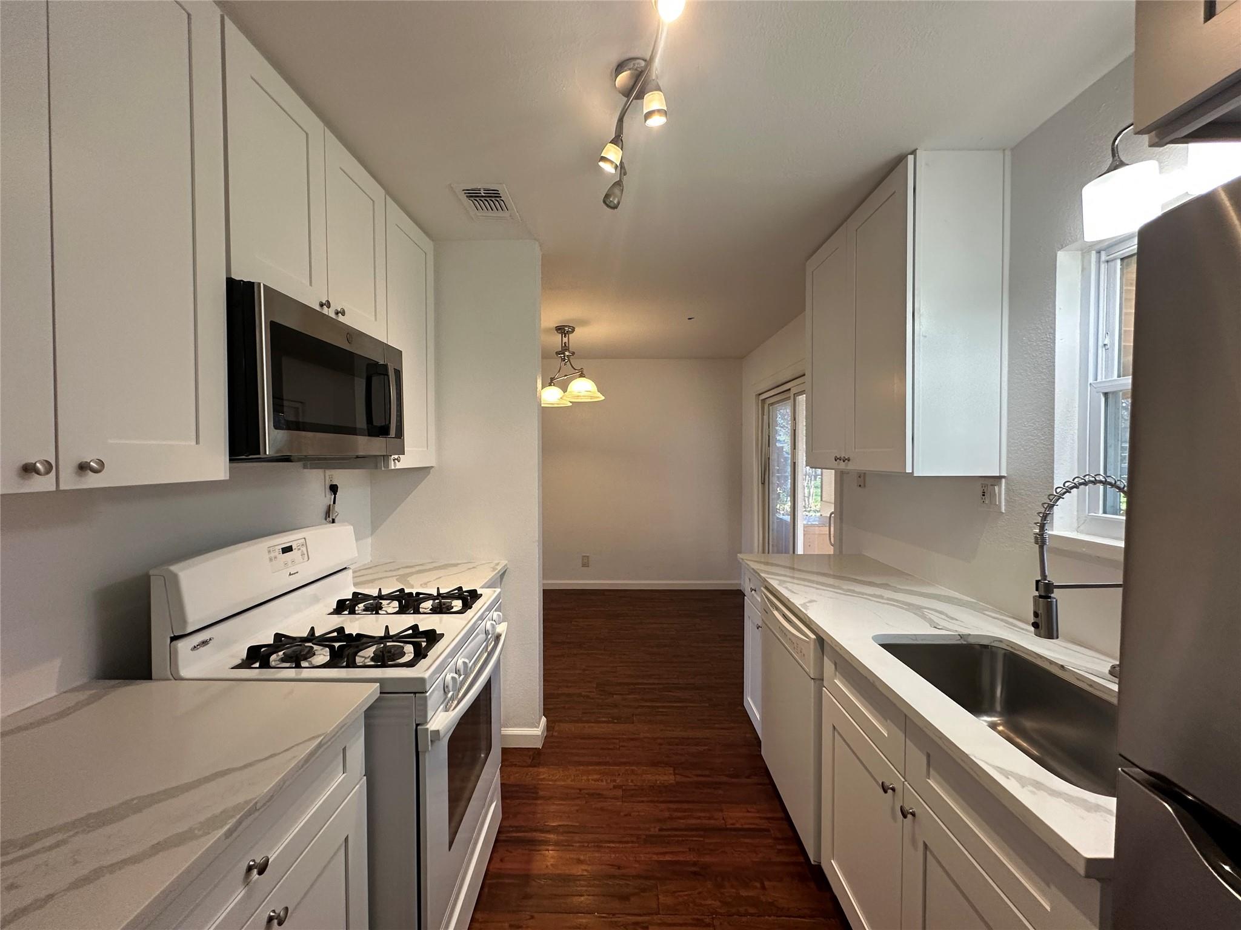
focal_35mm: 14
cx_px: 620
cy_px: 465
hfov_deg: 102.1
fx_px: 502
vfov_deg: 85.7
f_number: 2.2
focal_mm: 2.22
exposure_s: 1/120
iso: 200
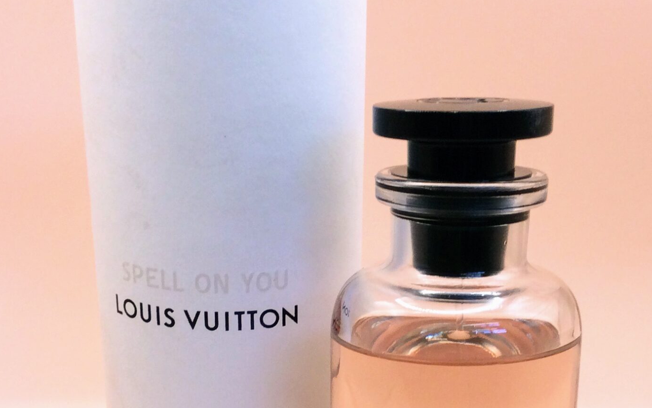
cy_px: 375
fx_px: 1119
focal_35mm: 63
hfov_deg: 32.4
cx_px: 362
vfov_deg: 20.2
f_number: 2.4
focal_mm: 3.3
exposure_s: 1/120
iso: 50
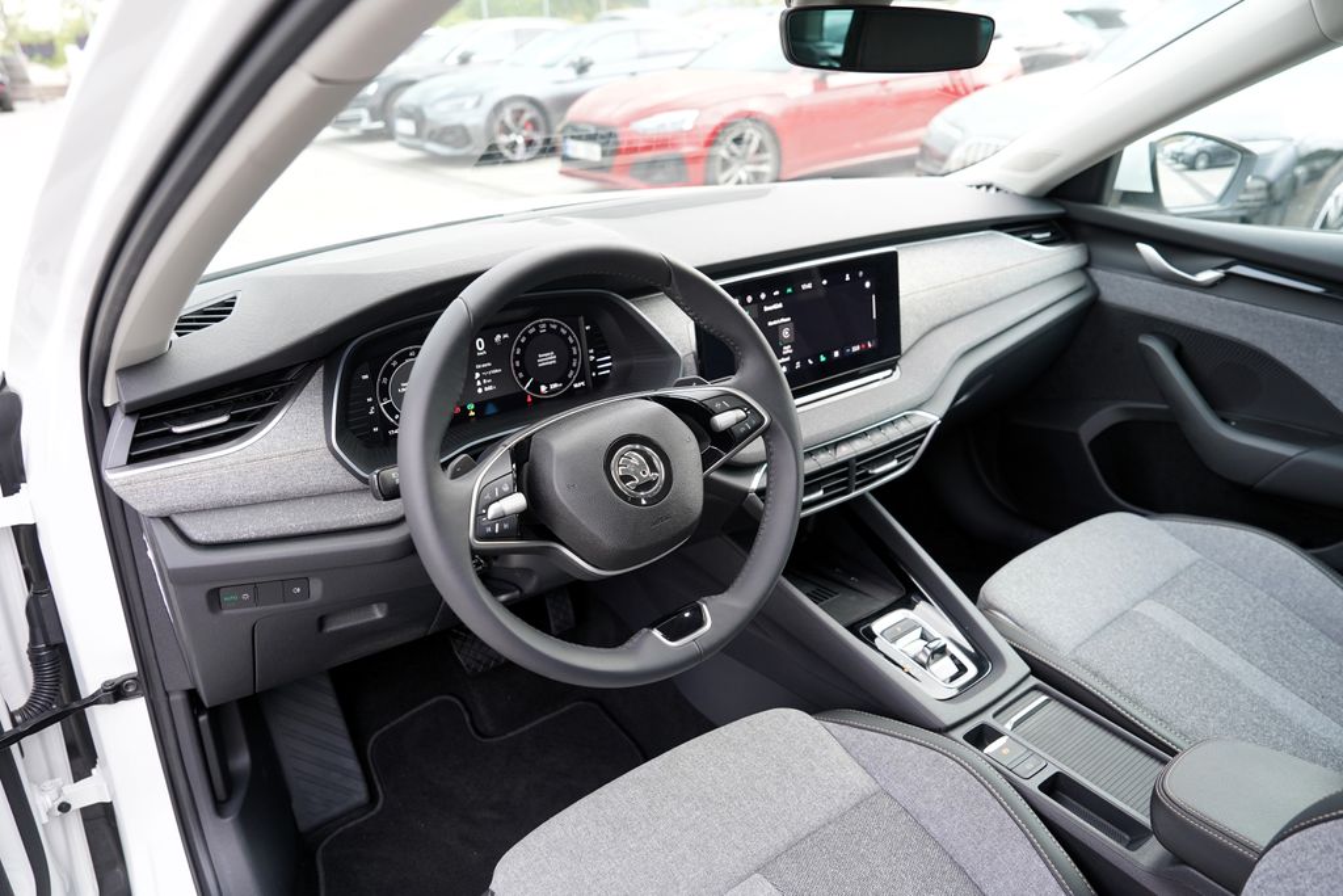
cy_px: 448
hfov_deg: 73.7
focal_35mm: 24
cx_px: 672
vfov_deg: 53.1
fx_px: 895
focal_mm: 24
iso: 250
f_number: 4
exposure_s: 1/60
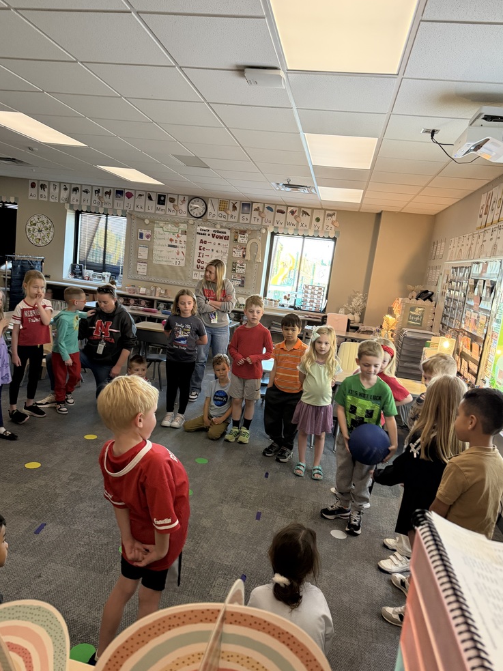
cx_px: 246
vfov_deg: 69.4
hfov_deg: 54.9
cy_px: 345
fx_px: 484
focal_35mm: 25
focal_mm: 6.76
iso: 500
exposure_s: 1/60
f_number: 1.78
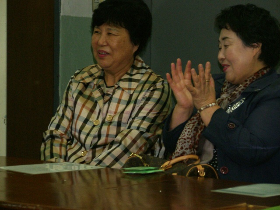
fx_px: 2103
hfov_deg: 7.6
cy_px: 105
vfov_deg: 5.7
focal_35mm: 260
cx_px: 140
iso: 100
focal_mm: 66.7
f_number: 4.6
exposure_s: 1/200
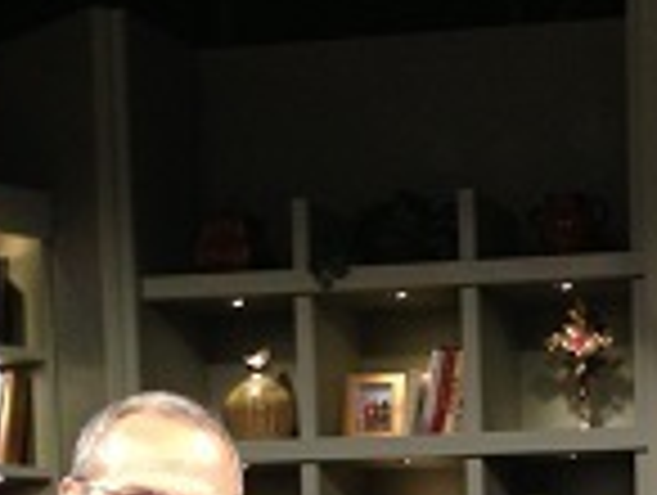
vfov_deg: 12.3
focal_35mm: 113
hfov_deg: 16.6
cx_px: 806
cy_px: 812
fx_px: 2148
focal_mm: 4.13
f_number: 2.4
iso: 125
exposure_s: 1/20
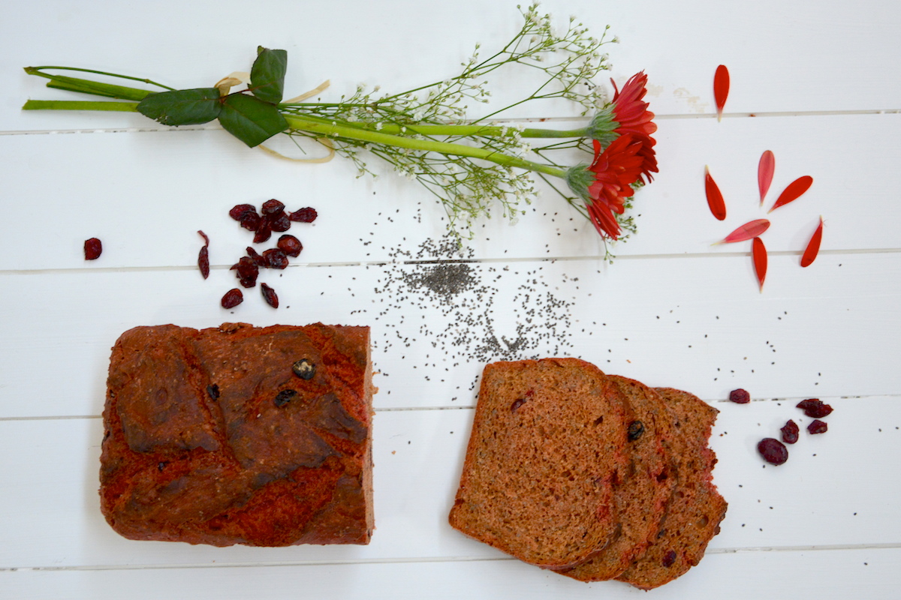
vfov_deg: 26.5
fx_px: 1276
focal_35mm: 51
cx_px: 450
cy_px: 300
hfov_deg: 38.9
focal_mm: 34
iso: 800
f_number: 4.2
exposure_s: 1/50
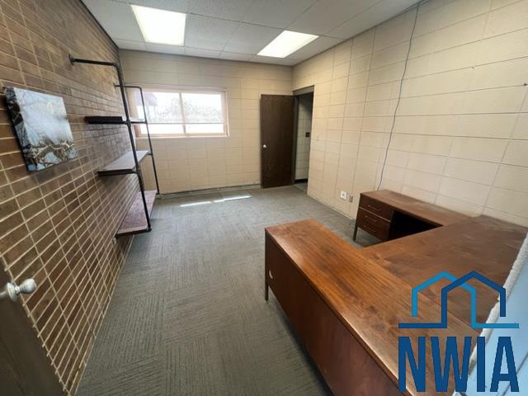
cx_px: 264
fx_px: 198
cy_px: 198
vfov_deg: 89.9
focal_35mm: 13
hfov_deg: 106.2
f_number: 1.8
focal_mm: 1.57
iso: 200
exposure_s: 1/60
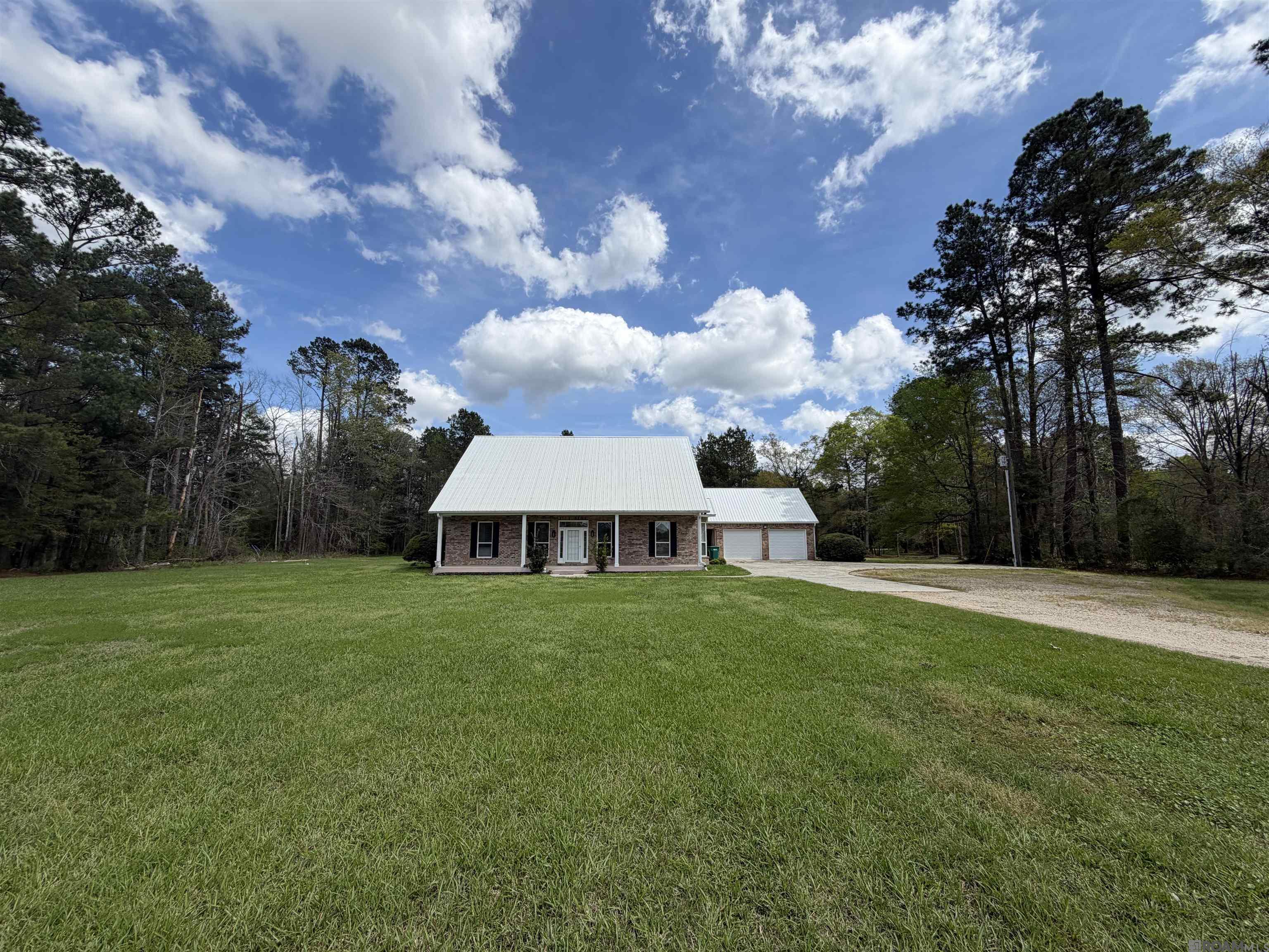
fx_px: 513
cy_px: 476
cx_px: 634
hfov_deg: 102.1
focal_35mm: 14
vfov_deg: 85.7
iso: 20
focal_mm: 2.22
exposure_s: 1/888
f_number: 2.2
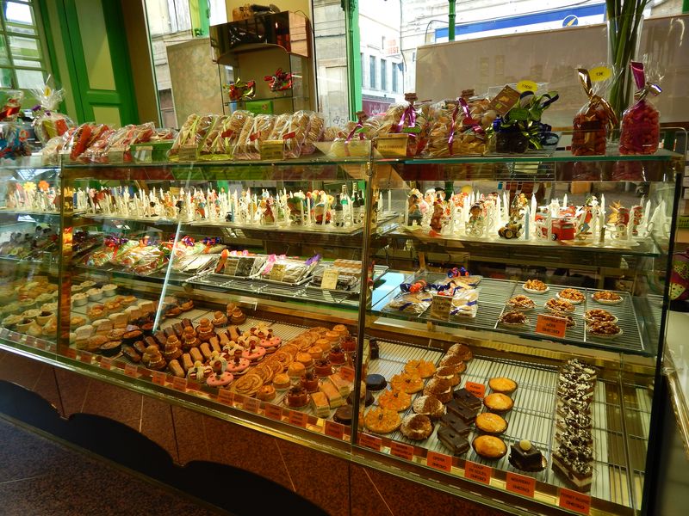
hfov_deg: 73.9
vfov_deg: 58.9
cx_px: 344
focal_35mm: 23
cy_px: 258
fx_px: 458
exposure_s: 1/60
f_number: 3
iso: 125
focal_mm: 4
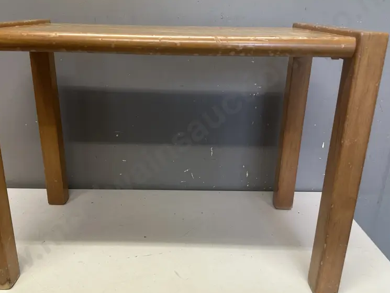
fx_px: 372
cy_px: 146
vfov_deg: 43.0
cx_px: 176
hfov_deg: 55.2
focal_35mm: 33
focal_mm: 6.86
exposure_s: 1/100
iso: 125
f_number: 1.78
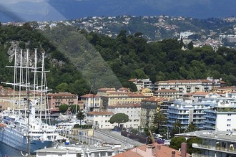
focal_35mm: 165
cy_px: 240
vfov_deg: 8.1
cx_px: -131
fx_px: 1080
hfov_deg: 11.9
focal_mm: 34
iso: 200
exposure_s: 1/320
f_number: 13
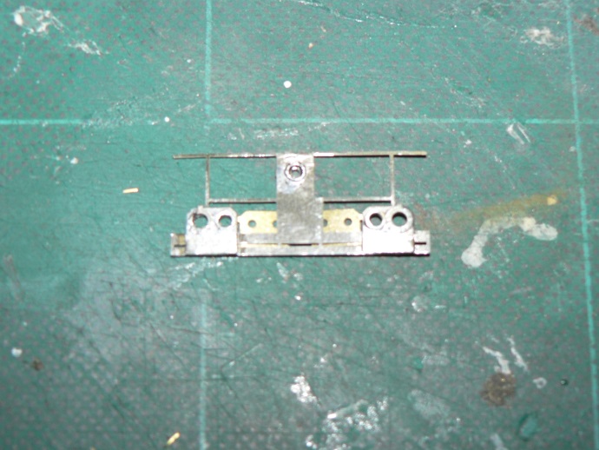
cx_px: 300
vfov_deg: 20.7
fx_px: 1229
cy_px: 225
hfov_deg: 27.4
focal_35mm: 71
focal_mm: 11.8
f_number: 3.2
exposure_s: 1/60
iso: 100
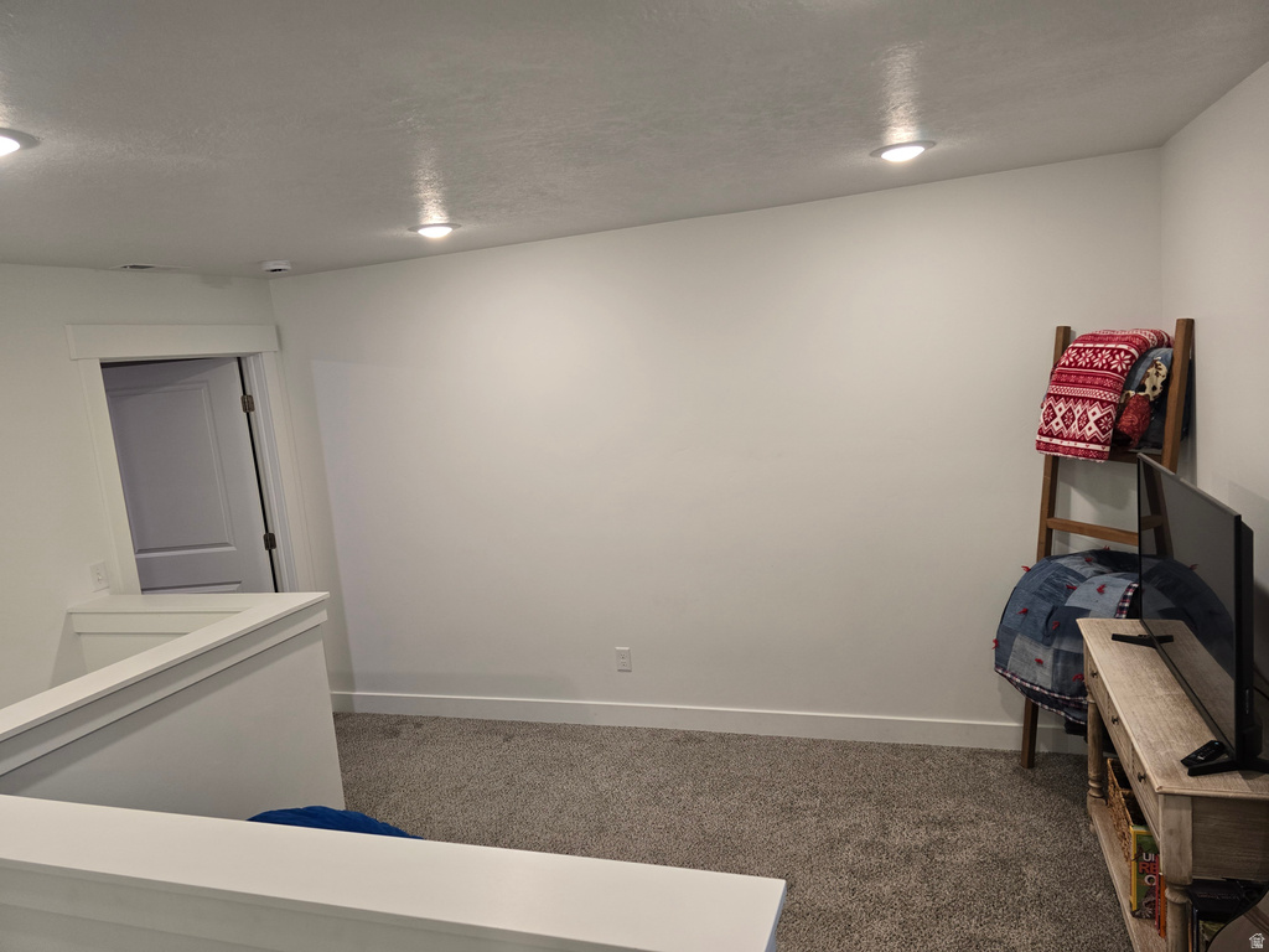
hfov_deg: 73.9
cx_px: 634
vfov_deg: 58.9
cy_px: 476
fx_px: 843
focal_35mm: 23
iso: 160
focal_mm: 6.3
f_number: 1.7
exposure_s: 1/120
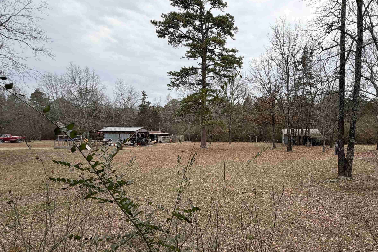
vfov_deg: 64.1
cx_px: 242
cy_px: 150
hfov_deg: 84.8
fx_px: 200
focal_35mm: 19
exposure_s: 1/502
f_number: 2.2
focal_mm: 2.22
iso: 40
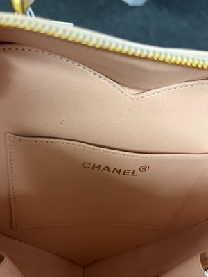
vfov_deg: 67.3
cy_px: 138
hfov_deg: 53.1
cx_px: 104
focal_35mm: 26
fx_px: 208
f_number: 1.6
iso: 125
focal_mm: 5.1
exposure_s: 1/50
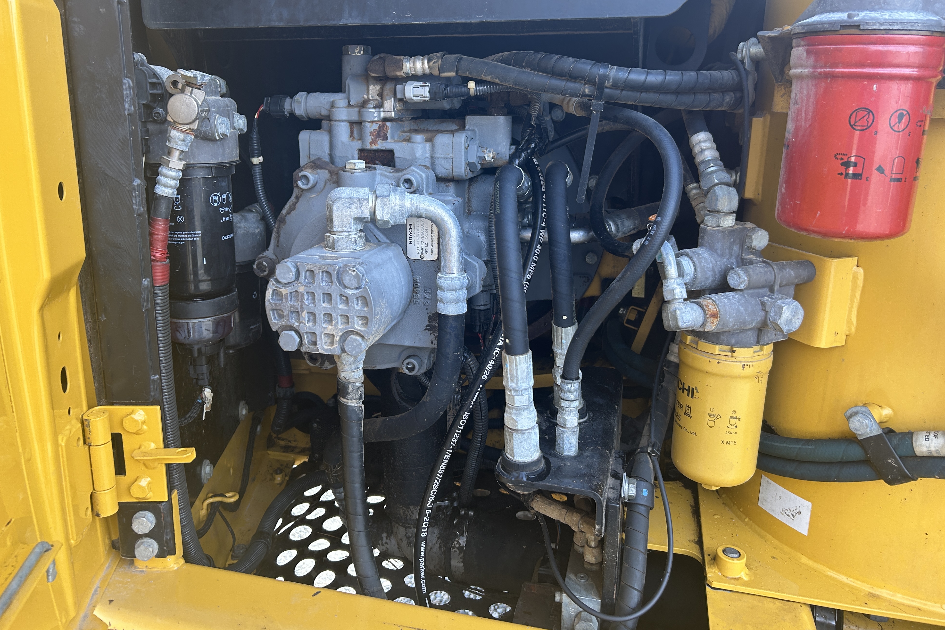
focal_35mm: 28
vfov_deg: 46.2
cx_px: 471
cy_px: 265
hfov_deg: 65.5
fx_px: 735
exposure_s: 1/169
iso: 64
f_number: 1.5
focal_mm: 5.7
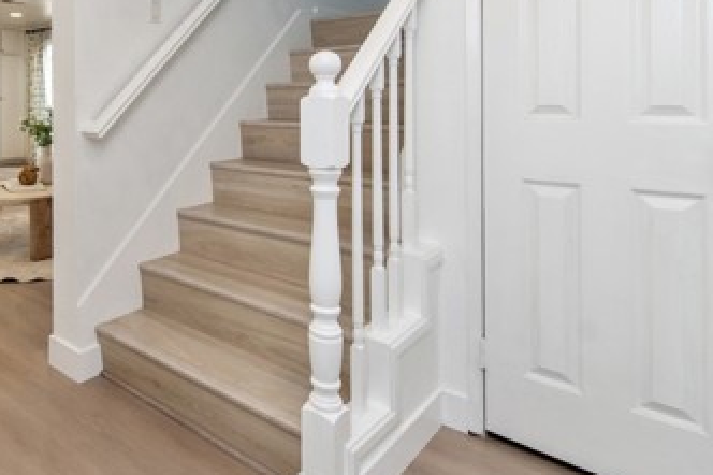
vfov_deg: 45.6
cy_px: 99
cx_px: 163
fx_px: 534
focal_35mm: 27
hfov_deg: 62.8
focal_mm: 14
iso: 360
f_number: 4
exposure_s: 1/60
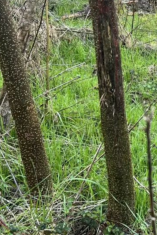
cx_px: 227
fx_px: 392
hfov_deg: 19.9
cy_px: 72
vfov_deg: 33.0
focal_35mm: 60
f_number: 1.5
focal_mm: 5.7
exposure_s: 1/112
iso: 125
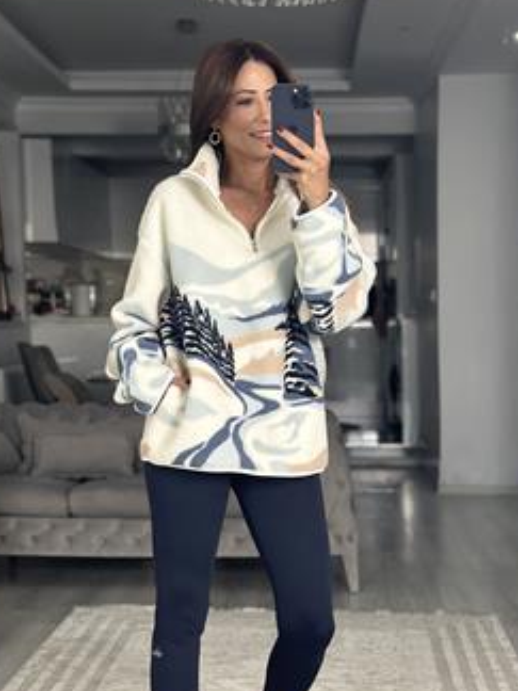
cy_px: 444
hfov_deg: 19.6
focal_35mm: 75
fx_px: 1496
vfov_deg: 25.9
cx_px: 239
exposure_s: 1/100
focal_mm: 6.86
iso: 200
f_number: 1.78
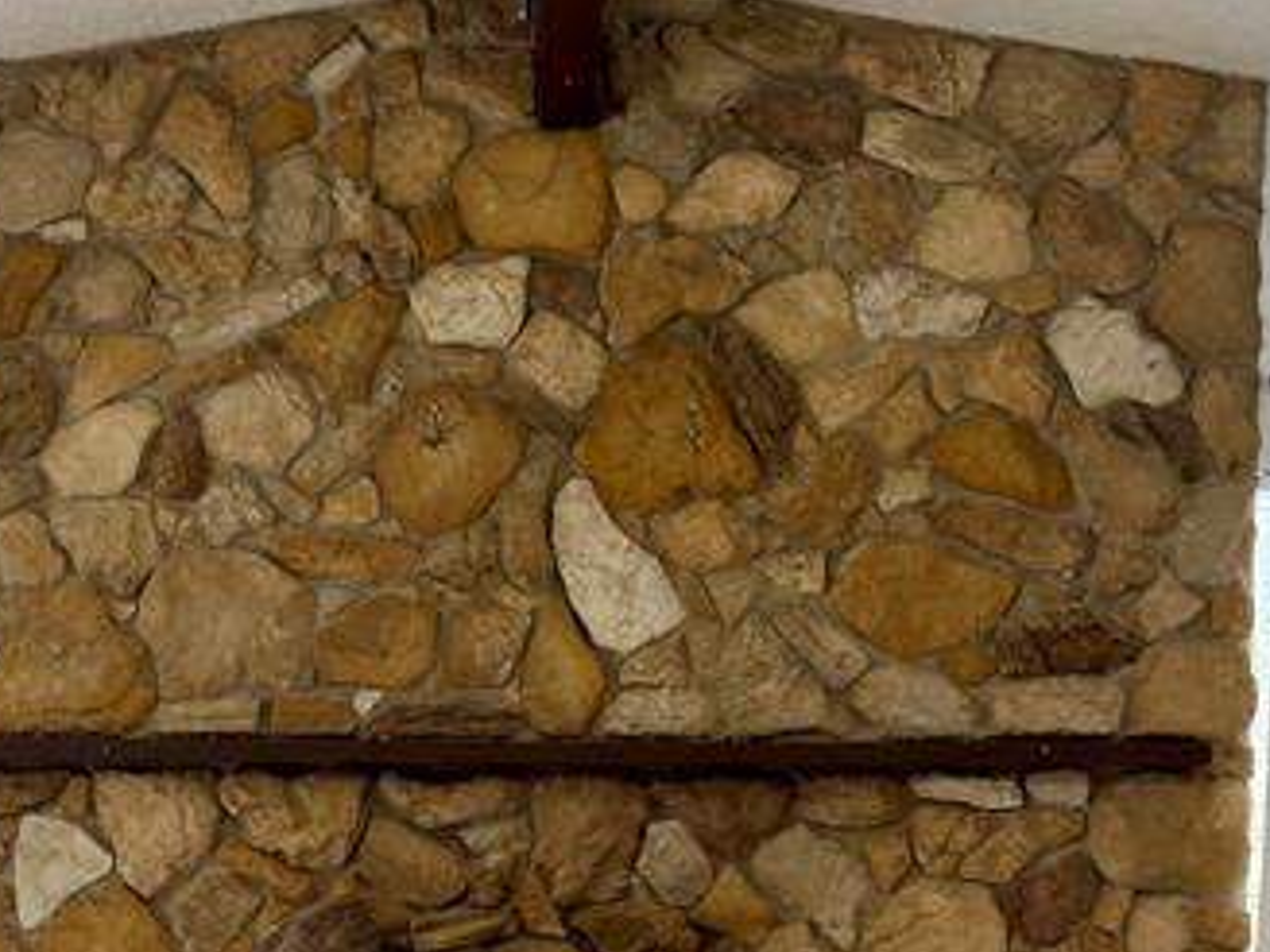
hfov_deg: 26.0
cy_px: 921
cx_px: 561
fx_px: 2752
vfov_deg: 19.2
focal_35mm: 75
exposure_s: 1/205
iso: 100
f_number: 1.78
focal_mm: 6.76
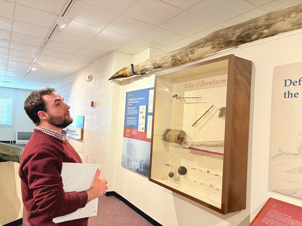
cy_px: 113
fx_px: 227
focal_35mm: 26
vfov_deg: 53.1
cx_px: 151
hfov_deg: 67.3
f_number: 1.6
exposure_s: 1/40
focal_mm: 5.96
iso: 400
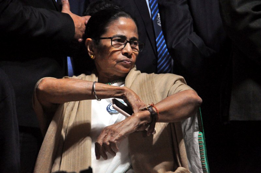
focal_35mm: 147
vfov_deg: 9.3
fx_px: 1064
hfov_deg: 14.0
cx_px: 130
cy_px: 86
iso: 3200
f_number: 5.6
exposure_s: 1/400
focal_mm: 98
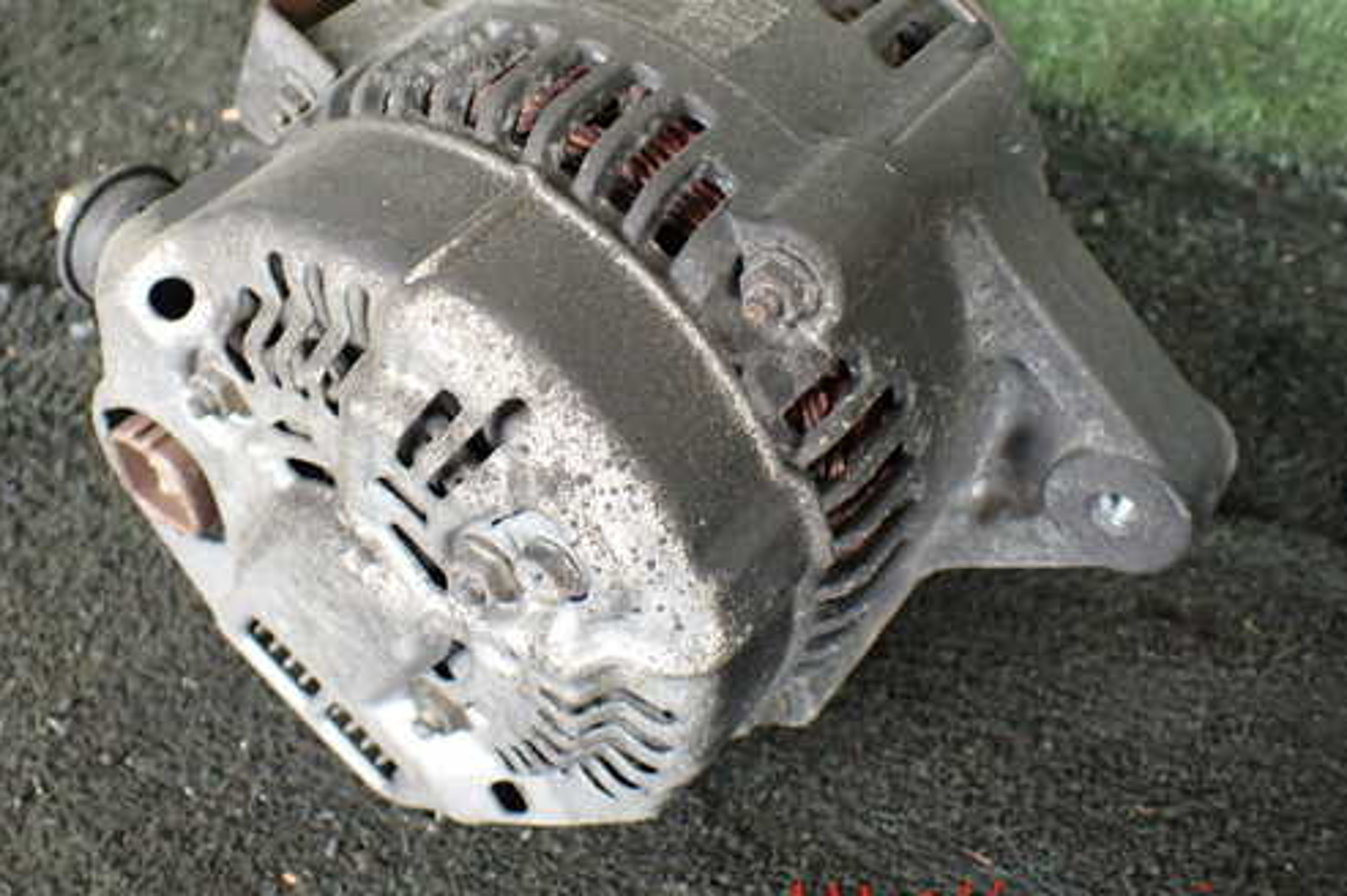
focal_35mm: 38
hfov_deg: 50.6
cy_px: 331
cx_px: 590
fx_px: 1421
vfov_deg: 34.8
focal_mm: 5.4
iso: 250
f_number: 2.3
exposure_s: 1/125
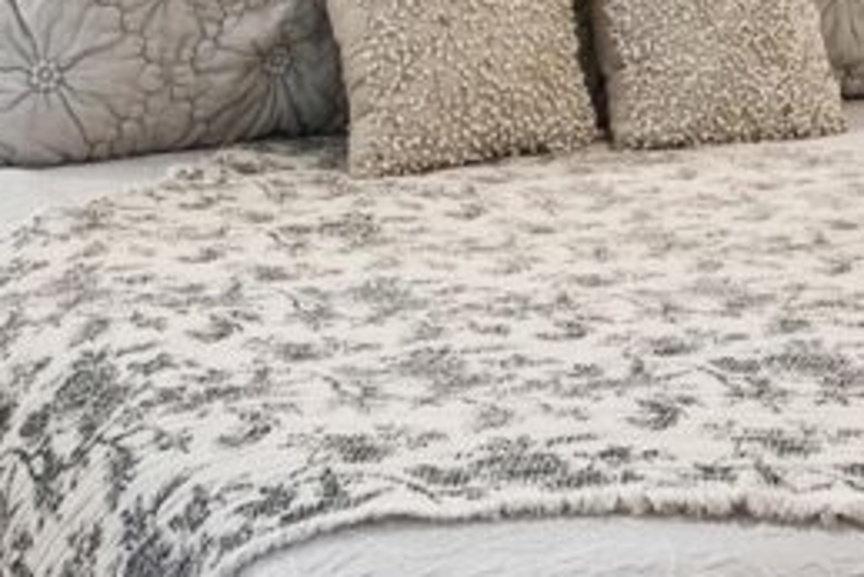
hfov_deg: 18.8
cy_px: -222
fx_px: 2593
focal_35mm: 108
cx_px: 657
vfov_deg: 12.2
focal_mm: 20
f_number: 7.1
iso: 1000
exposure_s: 1/5
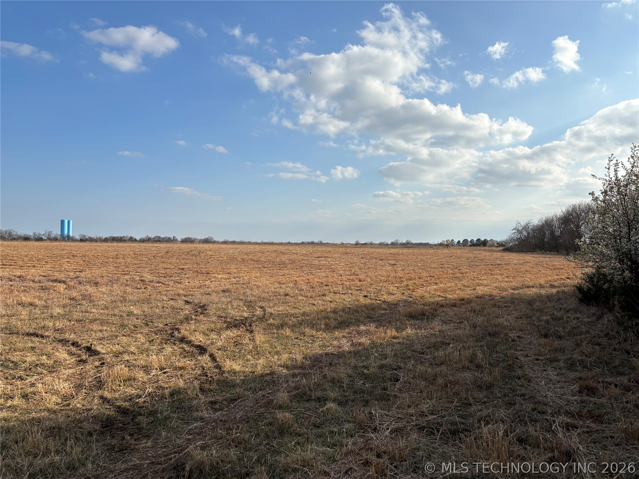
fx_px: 480
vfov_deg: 53.1
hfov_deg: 67.3
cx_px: 320
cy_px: 240
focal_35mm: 26
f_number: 1.6
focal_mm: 5.96
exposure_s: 1/5076
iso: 50
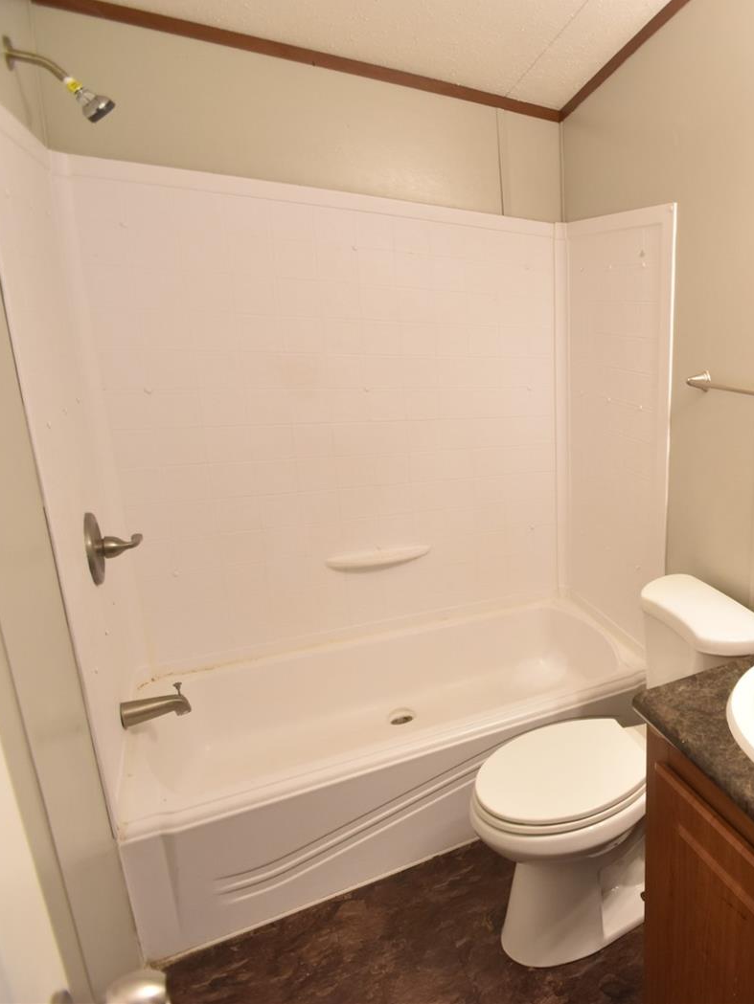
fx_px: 639
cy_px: 495
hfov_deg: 50.4
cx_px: 742
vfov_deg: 76.4
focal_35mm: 22
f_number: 3.5
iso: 800
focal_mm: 10
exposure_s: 1/45
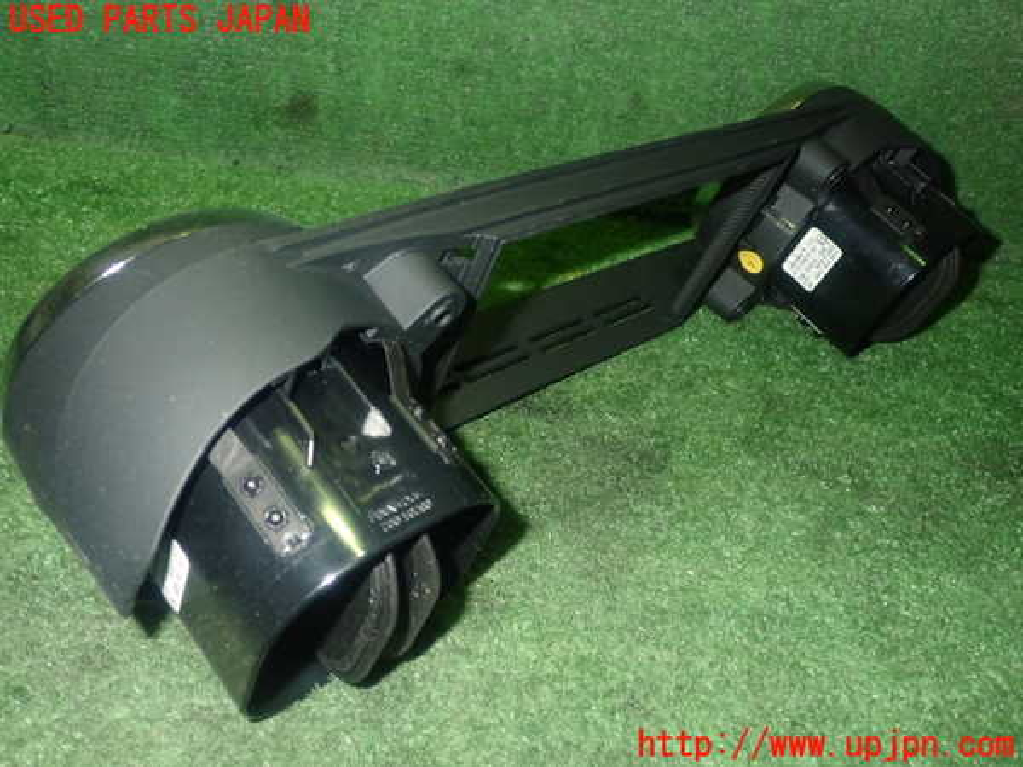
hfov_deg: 56.8
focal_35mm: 32
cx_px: 512
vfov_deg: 44.2
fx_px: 946
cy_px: 384
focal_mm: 5.79
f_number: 7.1
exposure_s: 1/30
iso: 800
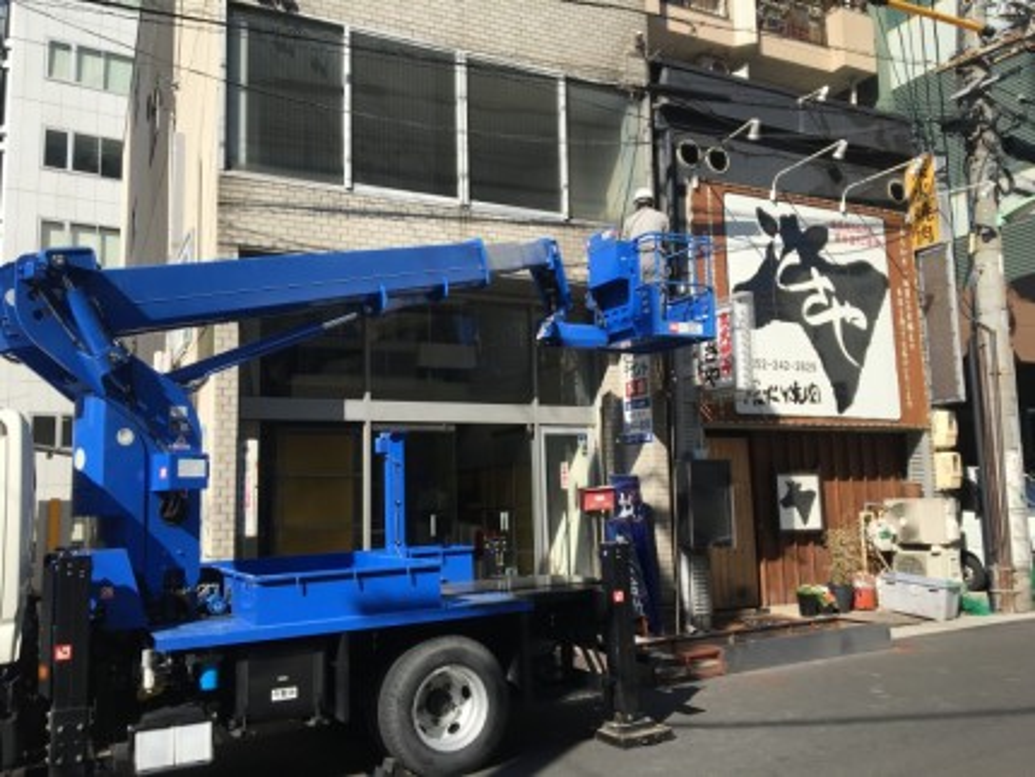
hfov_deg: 61.6
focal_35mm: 29
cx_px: 518
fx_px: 868
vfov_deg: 48.3
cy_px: 388
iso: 25
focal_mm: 4.15
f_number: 2.2
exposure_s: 1/1508
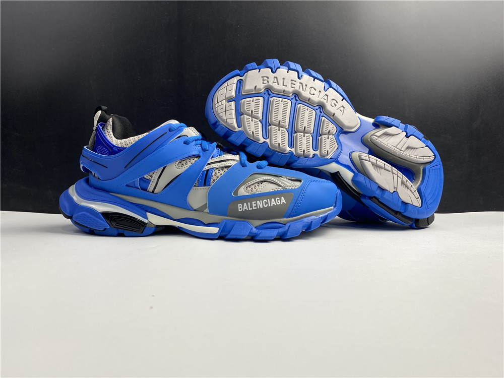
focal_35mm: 26
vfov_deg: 53.1
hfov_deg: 67.3
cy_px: 189
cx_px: 252
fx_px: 379
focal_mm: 4.25
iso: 40
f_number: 1.8
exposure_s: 1/100
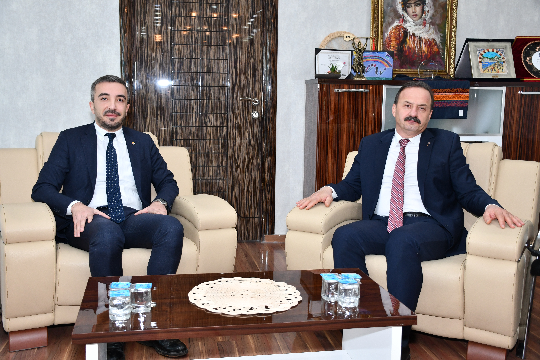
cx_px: 270
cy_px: 180
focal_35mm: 40
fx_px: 600
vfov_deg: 33.4
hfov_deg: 48.5
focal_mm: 27
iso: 720
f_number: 4
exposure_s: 1/60
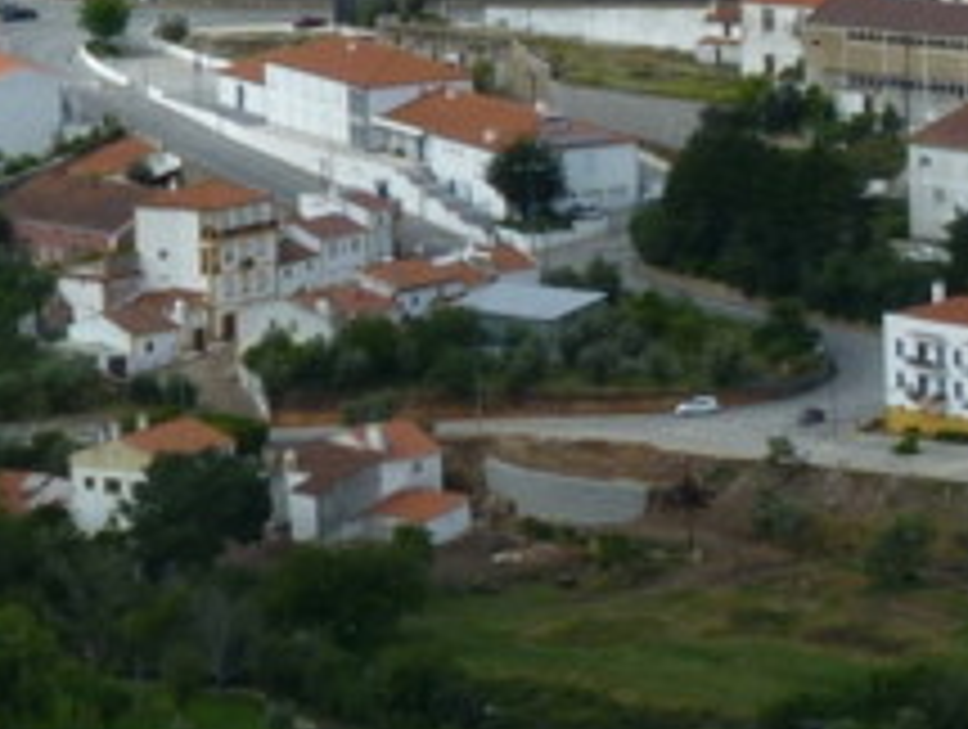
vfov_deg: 3.7
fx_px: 11148
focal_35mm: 398
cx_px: 1040
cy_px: -243
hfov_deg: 5.0
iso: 80
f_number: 5.6
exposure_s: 1/250
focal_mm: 11.9
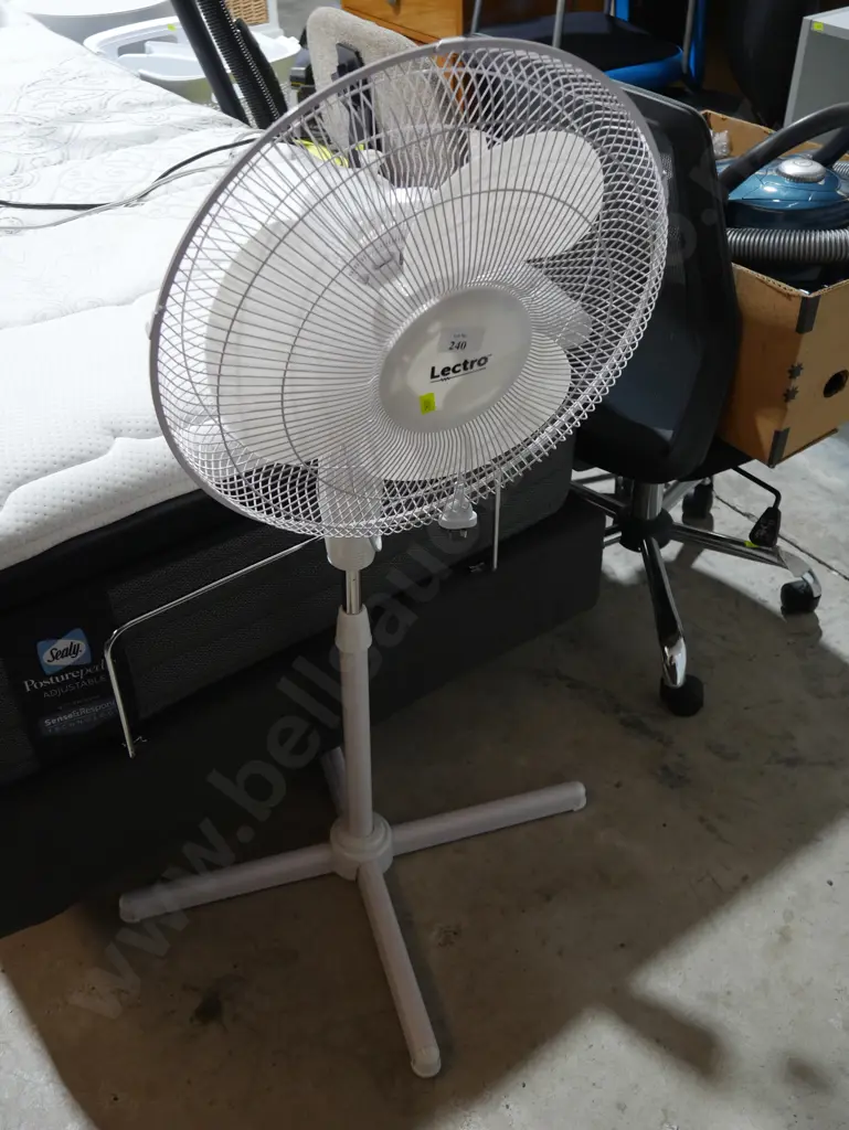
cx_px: 424
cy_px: 565
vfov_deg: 53.9
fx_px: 1111
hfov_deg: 41.8
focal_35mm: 34
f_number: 4
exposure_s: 1/60
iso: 400
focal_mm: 17
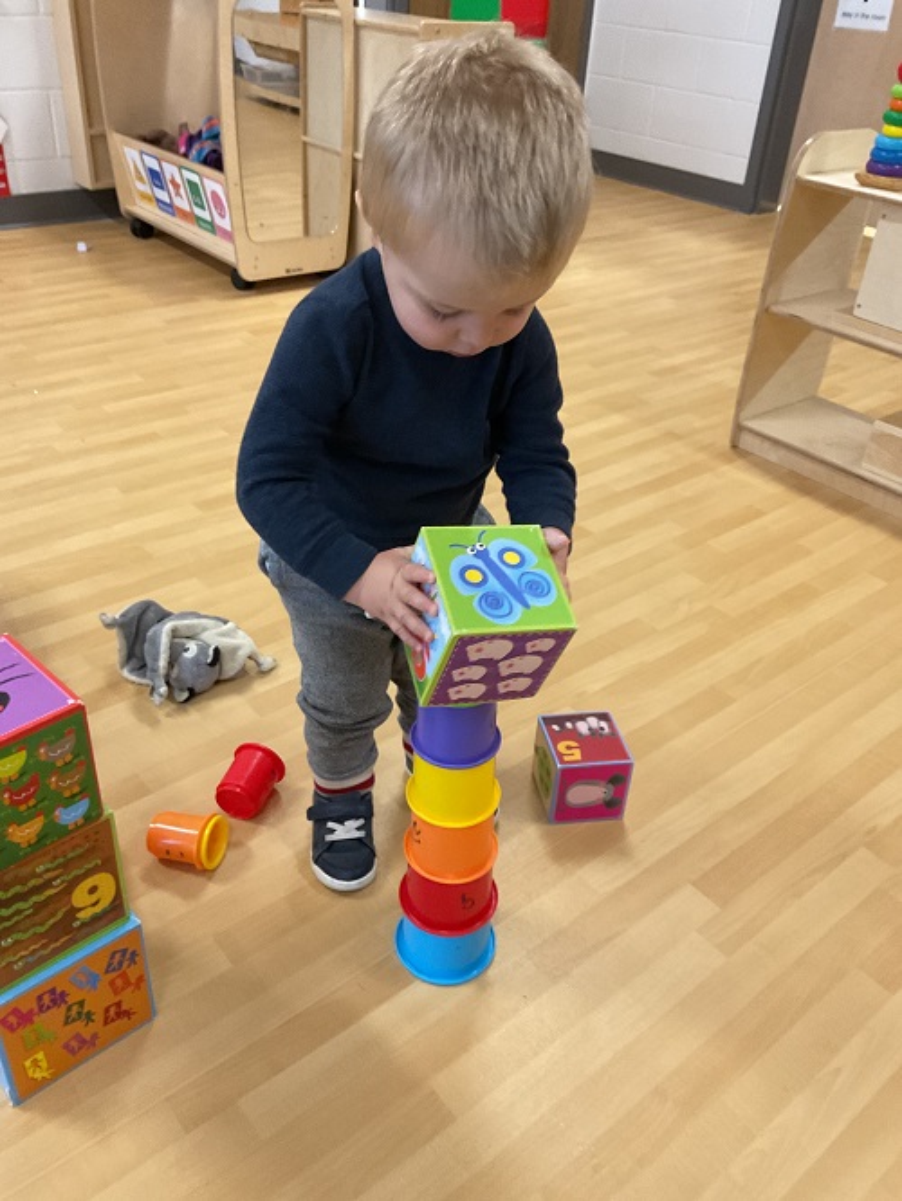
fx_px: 1007
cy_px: 600
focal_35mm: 29
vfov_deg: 61.6
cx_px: 451
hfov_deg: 48.3
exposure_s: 1/40
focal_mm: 3
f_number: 1.8
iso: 320
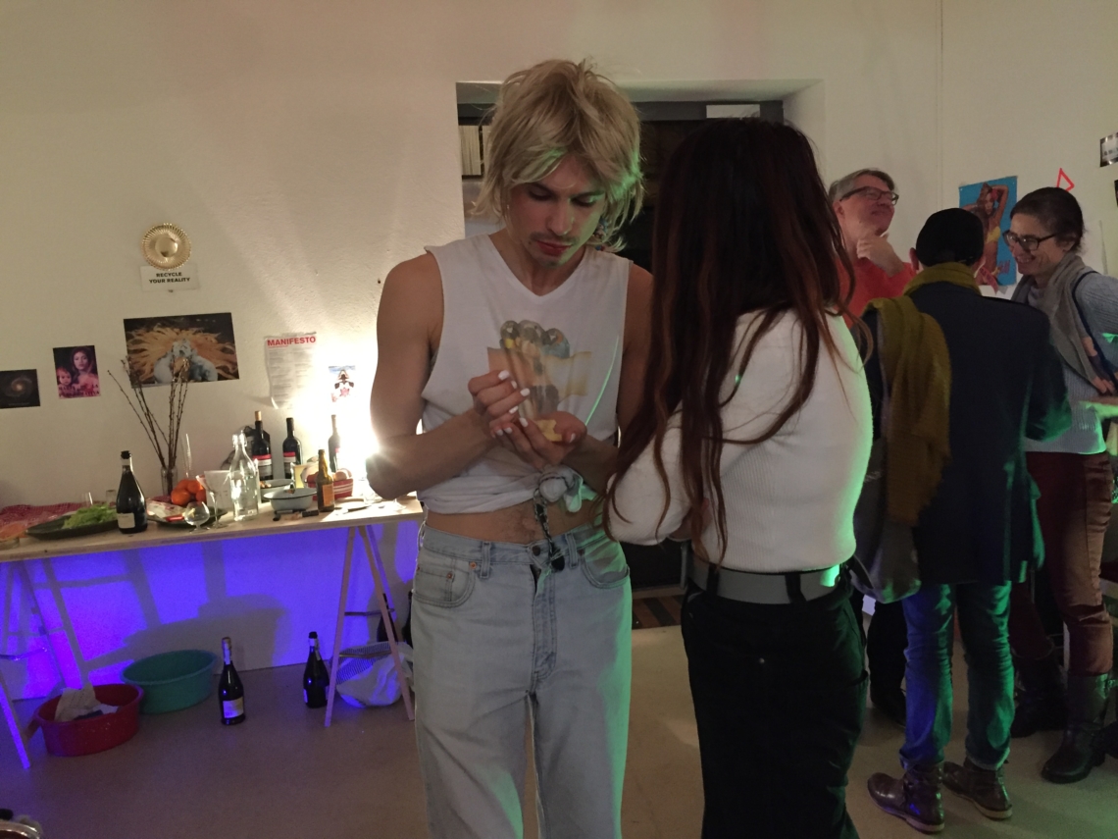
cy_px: 420
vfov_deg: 48.2
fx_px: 937
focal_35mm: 29
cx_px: 559
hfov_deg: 61.7
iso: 500
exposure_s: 1/17
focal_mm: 4.15
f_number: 2.2
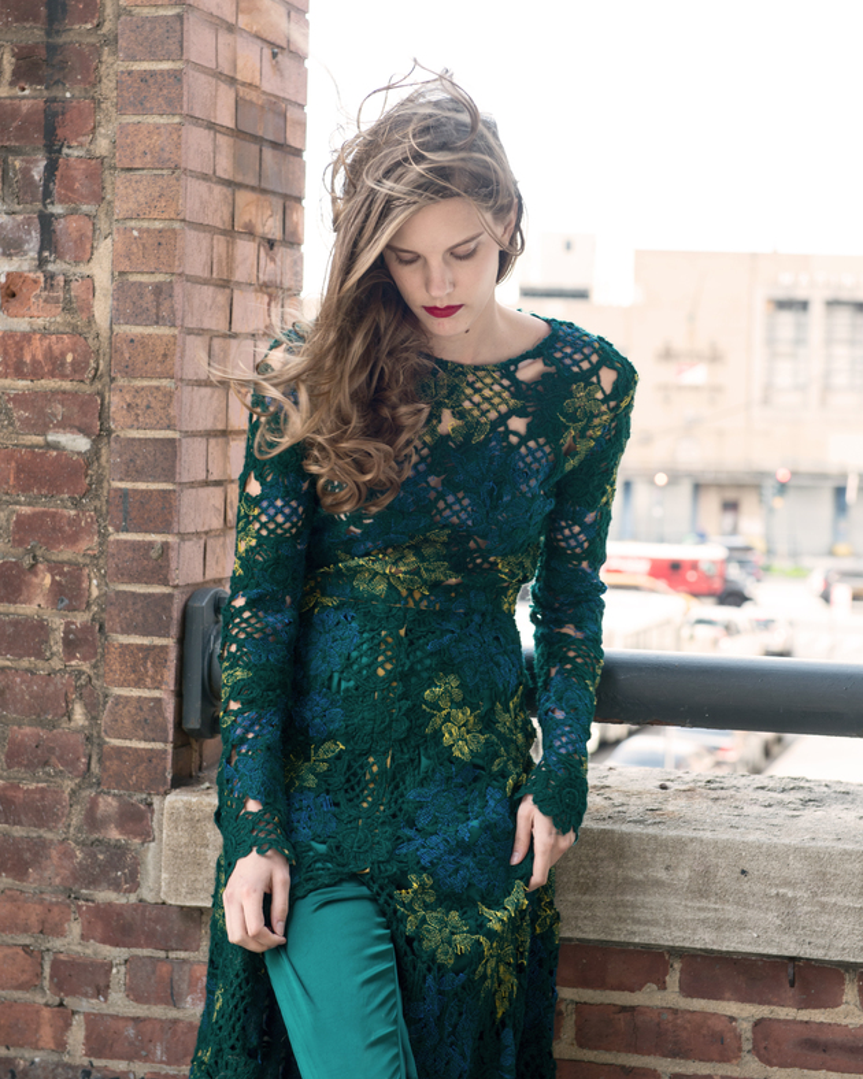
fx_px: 2555
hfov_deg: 19.2
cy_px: 433
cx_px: 427
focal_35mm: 80
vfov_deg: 23.8
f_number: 5.6
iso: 400
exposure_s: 1/125
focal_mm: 70
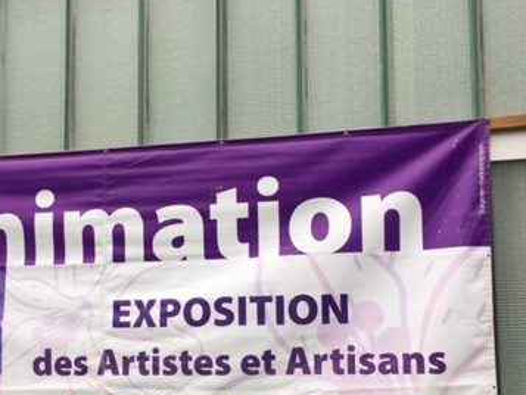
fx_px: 790
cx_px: 177
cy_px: 292
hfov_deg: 36.4
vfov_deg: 27.7
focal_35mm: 52
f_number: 2.2
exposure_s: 1/159
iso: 32
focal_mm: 4.15
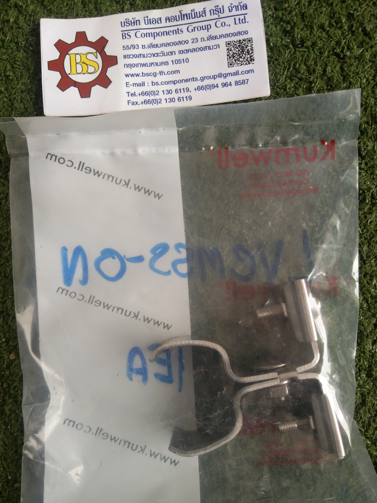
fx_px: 494
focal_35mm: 34
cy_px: 281
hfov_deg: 41.8
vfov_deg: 53.8
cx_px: 193
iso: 111
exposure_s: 1/100
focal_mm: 3.65
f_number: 2.2
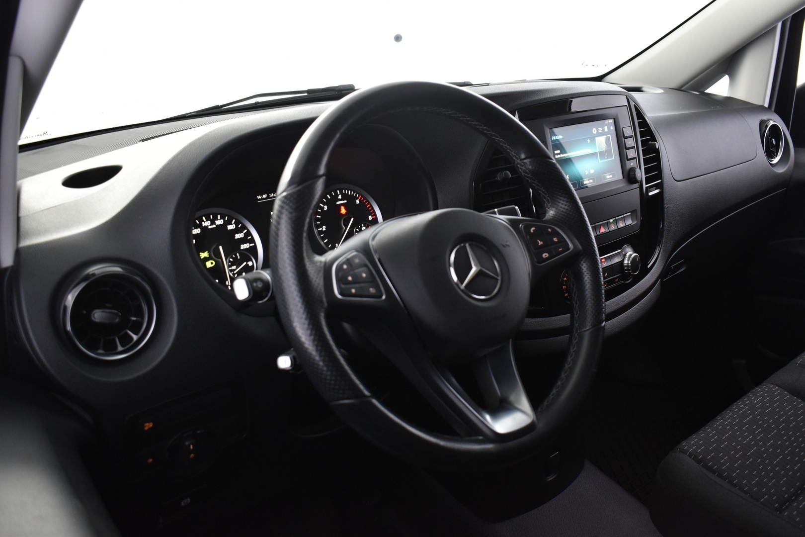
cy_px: 268
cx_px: 402
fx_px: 738
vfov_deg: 40.0
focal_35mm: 33
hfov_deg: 57.2
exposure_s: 1/10
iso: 1250
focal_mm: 22
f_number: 5
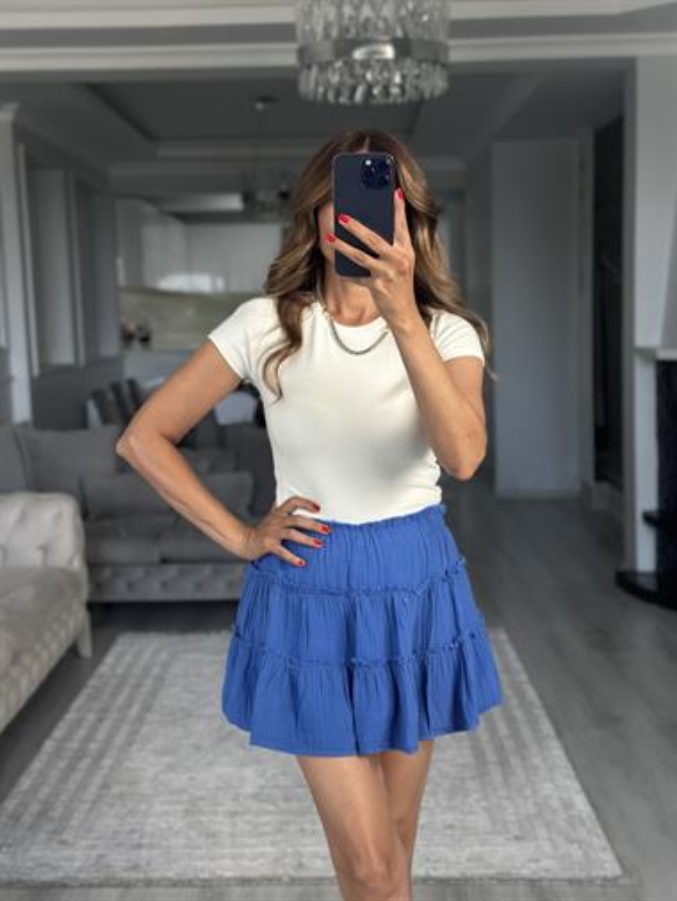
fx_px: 1251
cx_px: 338
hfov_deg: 30.3
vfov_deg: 39.6
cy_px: 450
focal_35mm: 48
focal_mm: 6.86
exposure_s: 1/121
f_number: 1.78
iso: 100
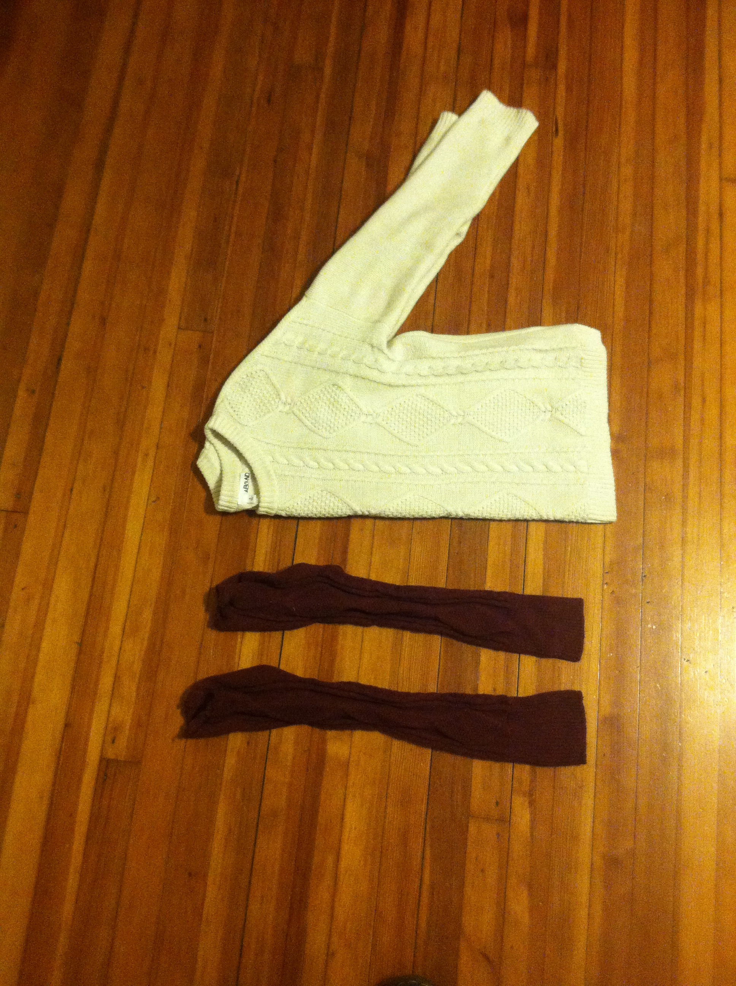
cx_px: 368
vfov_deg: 52.7
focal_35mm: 35
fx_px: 995
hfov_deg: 40.6
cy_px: 493
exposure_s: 1/15
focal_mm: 3.85
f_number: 2.8
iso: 500
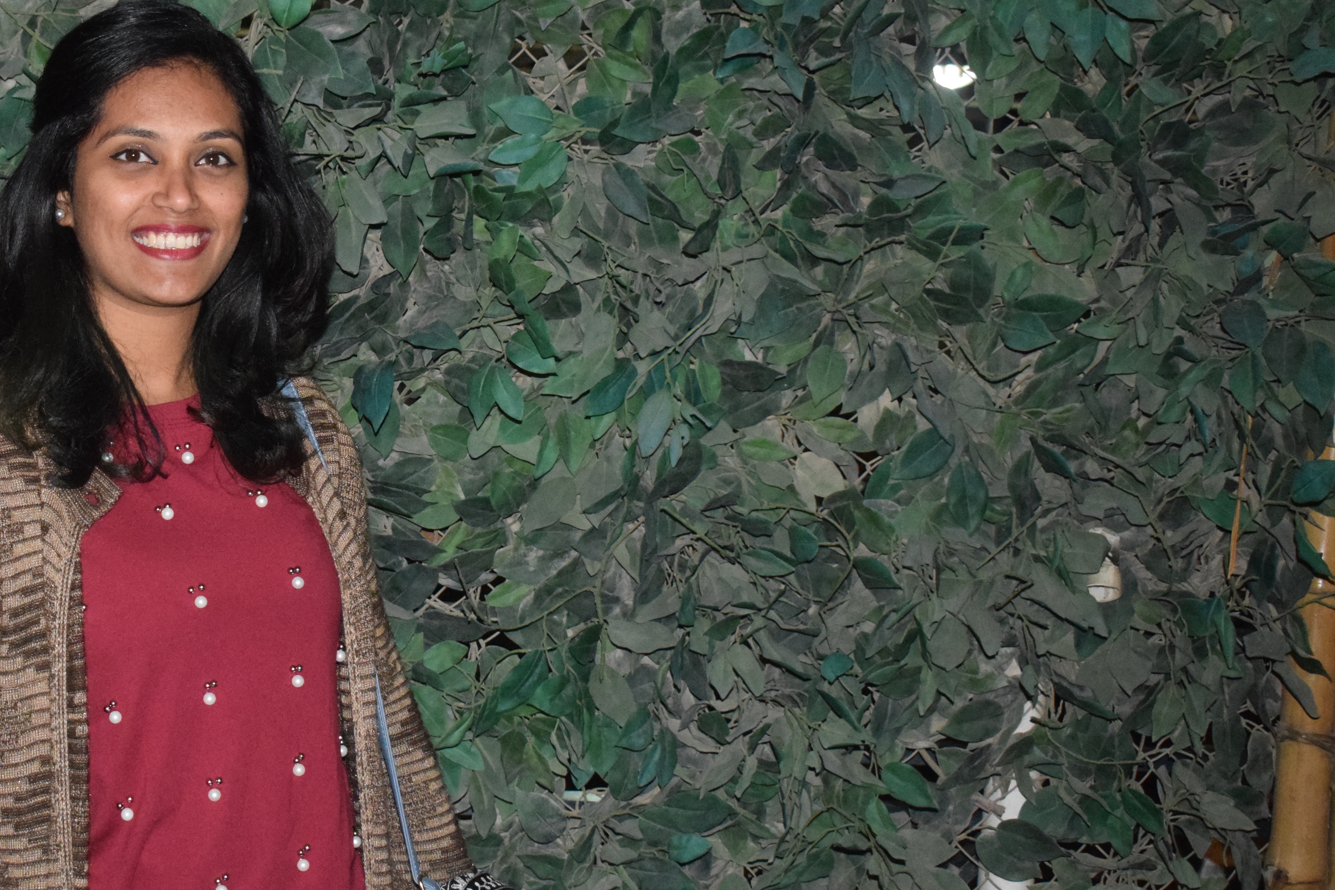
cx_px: 324
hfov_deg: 30.0
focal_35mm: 66
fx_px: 2447
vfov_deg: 20.6
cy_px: 402
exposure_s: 1/60
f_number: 4.2
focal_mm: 28
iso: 3200
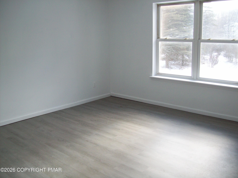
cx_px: 119
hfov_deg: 51.4
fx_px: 248
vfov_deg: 39.7
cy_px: 89
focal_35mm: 36
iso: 80
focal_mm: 6
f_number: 2.7
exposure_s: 1/87.8
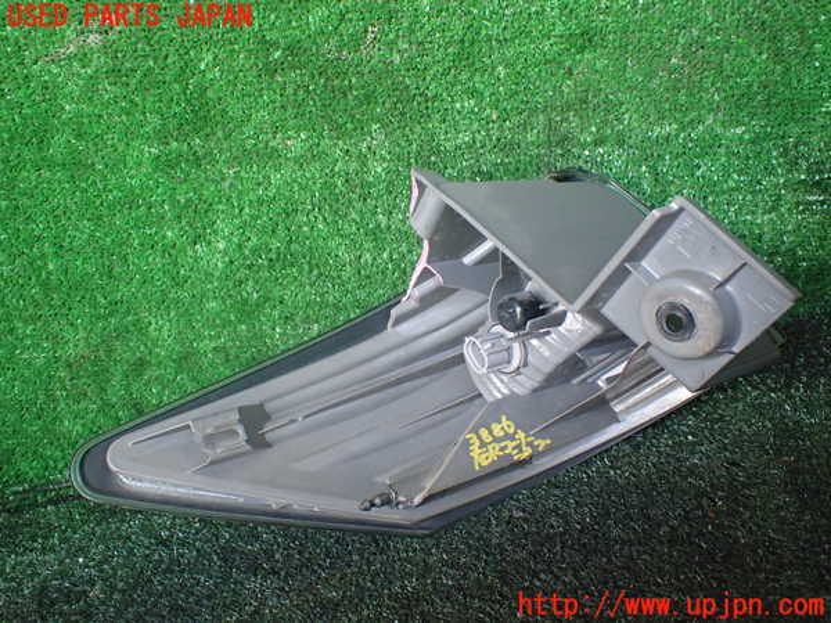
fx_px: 720
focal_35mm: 30
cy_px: 312
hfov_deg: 60.0
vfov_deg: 46.8
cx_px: 416
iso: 500
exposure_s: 1/125
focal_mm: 5.4
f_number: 2.3
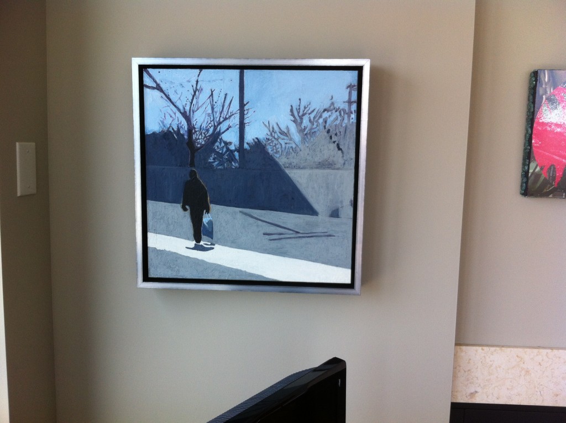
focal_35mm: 35
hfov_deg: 52.7
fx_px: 571
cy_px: 212
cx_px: 283
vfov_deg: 40.6
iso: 100
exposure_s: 1/120
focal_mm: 3.85
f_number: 2.8
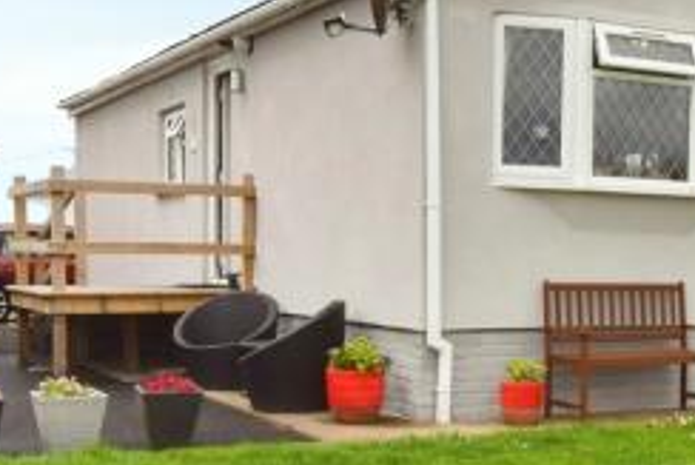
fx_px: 1217
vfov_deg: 21.3
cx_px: 595
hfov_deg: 30.8
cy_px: 375
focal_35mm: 63
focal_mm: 10
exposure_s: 1/200
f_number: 10
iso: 100
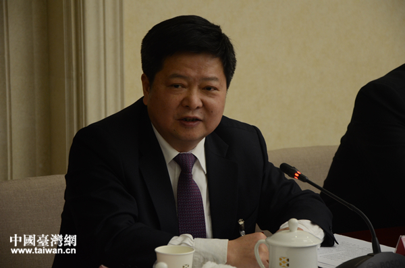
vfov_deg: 10.7
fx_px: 1431
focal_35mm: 128
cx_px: 202
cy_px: 134
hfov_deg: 16.1
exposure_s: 1/80
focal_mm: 85
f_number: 5.6
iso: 800
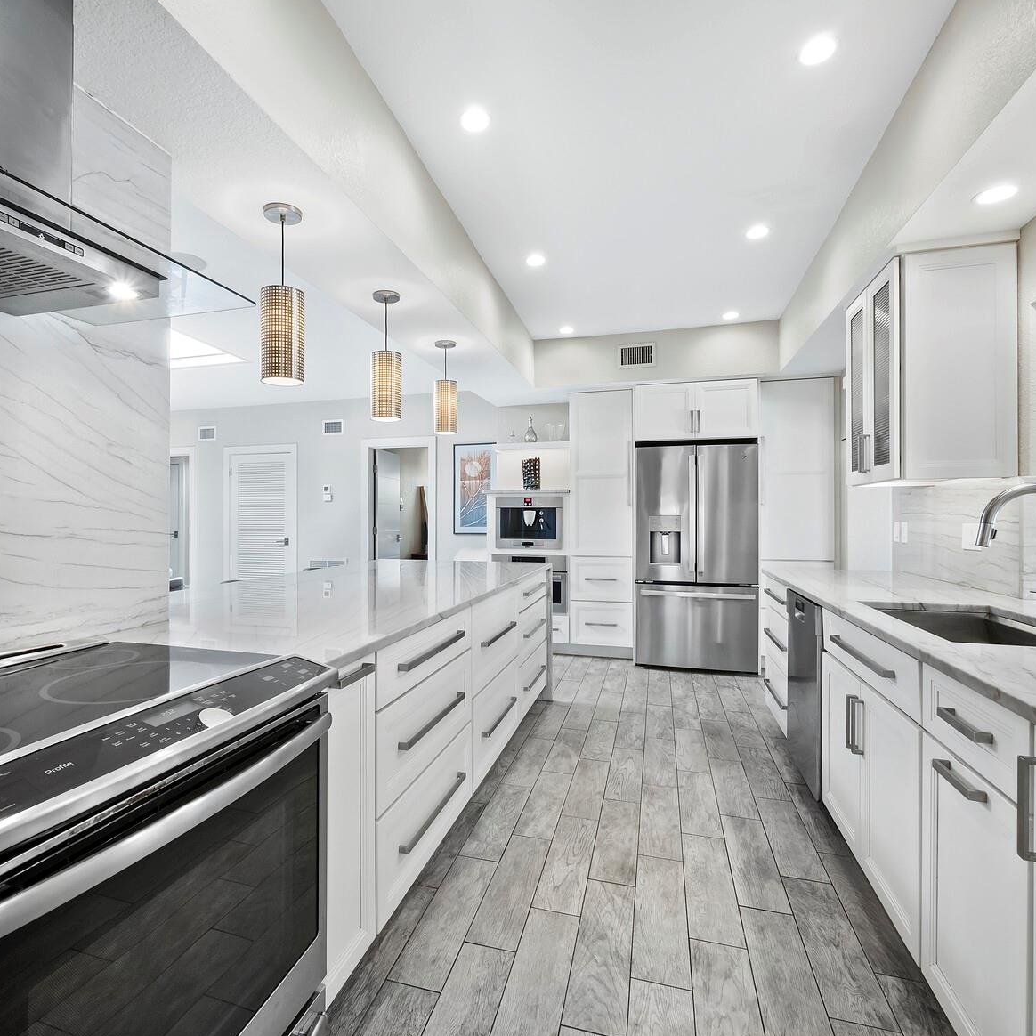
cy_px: 526
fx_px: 576
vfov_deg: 84.0
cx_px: 463
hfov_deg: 83.7
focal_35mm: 17
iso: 400
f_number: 10
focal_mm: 7
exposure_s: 1/2
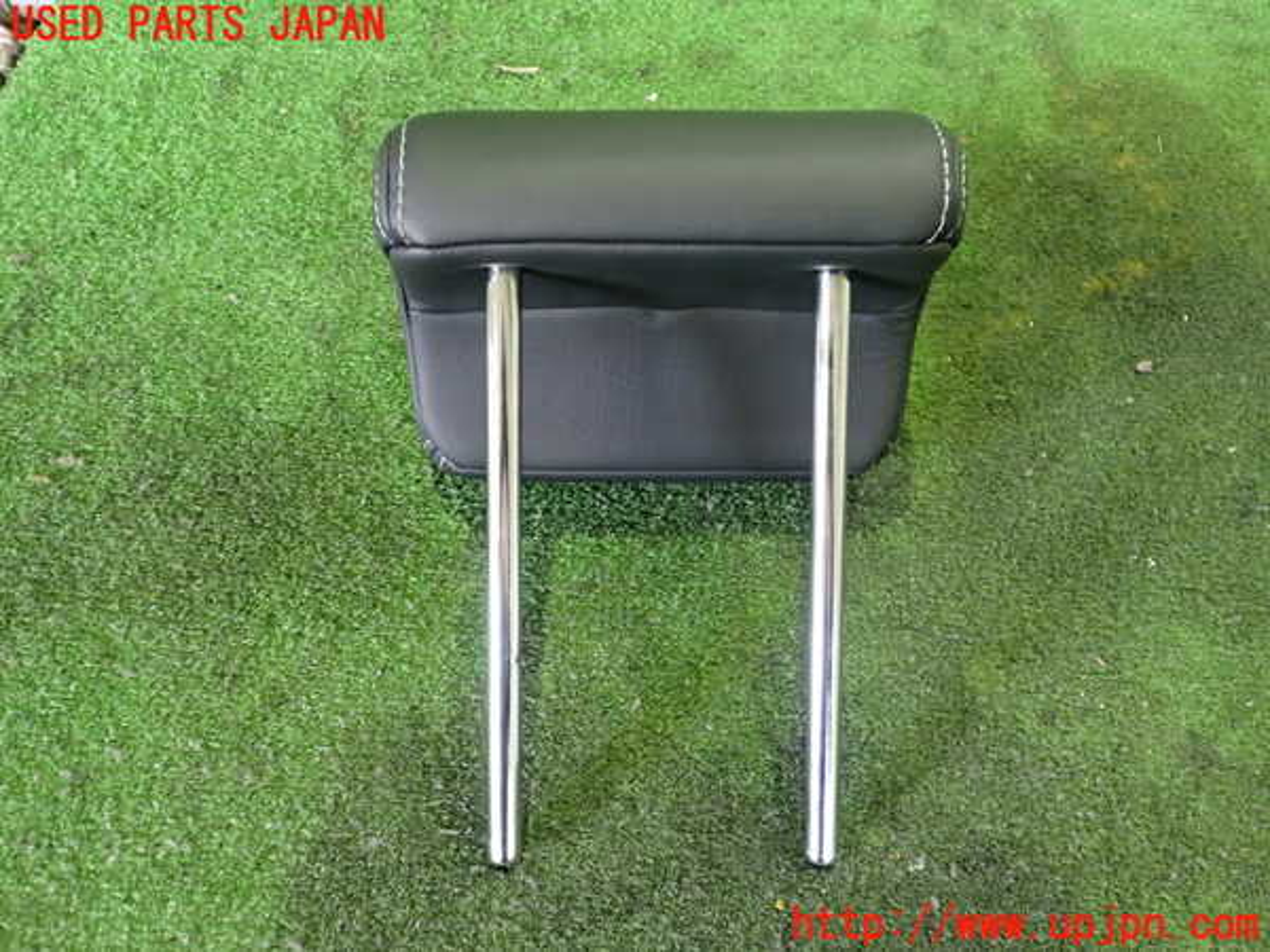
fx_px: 1101
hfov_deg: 60.0
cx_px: 635
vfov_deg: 46.8
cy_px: 476
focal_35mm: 30
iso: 800
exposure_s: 1/30
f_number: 2.3
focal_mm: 5.4
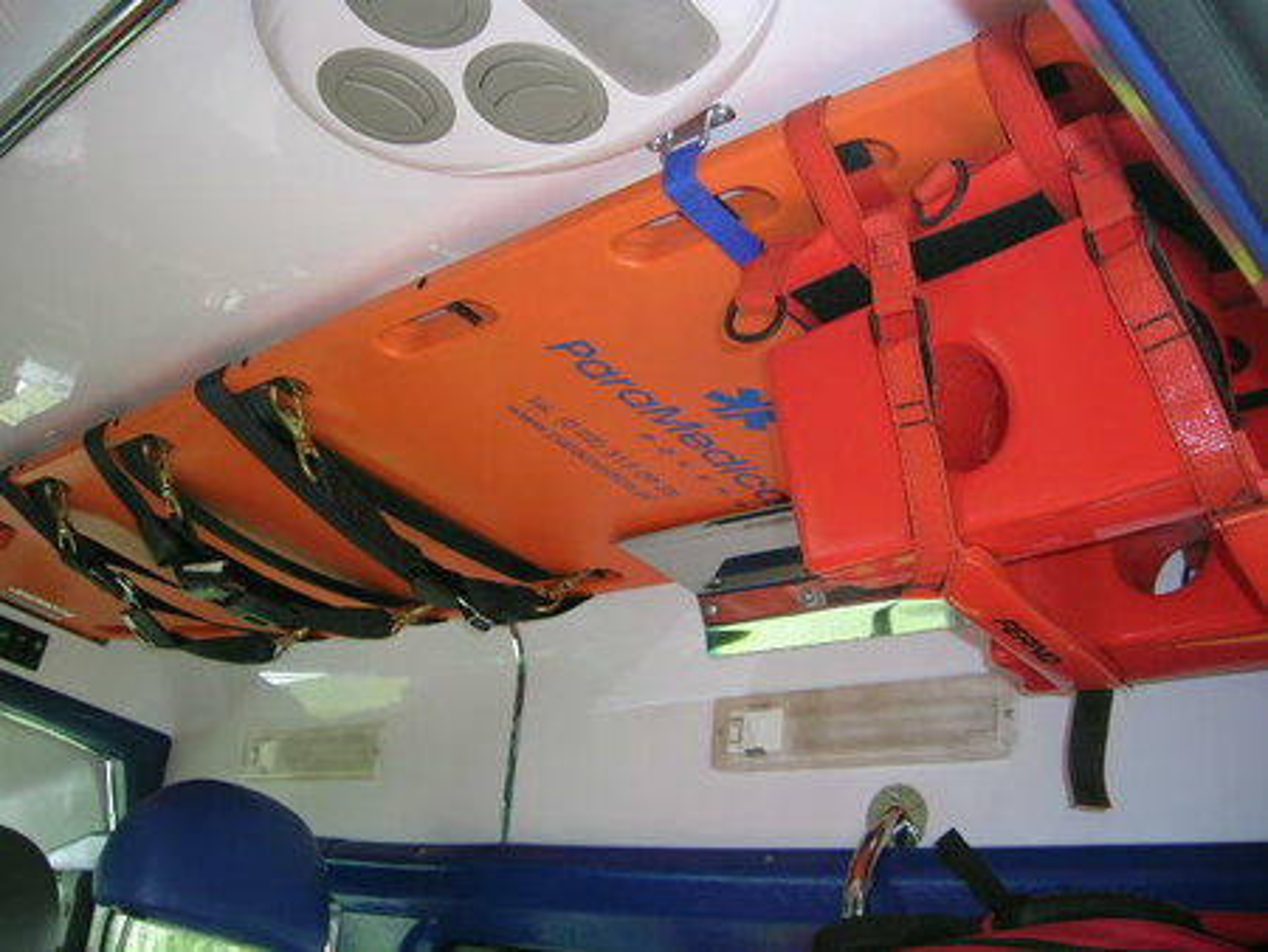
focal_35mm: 35
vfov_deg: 40.7
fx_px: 1283
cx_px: 634
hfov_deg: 52.6
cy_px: 476
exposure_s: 1/30
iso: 50
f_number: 2.8
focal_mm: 5.4
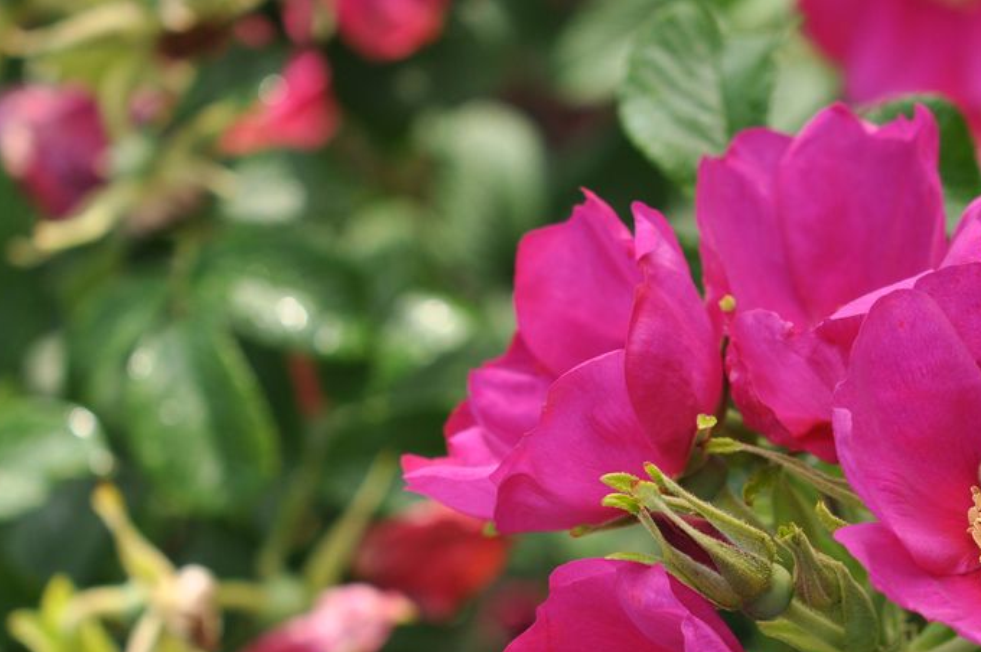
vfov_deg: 6.1
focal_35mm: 225
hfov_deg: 9.1
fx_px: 6122
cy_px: 504
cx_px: 731
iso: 200
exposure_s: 1/750
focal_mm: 85
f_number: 4.8
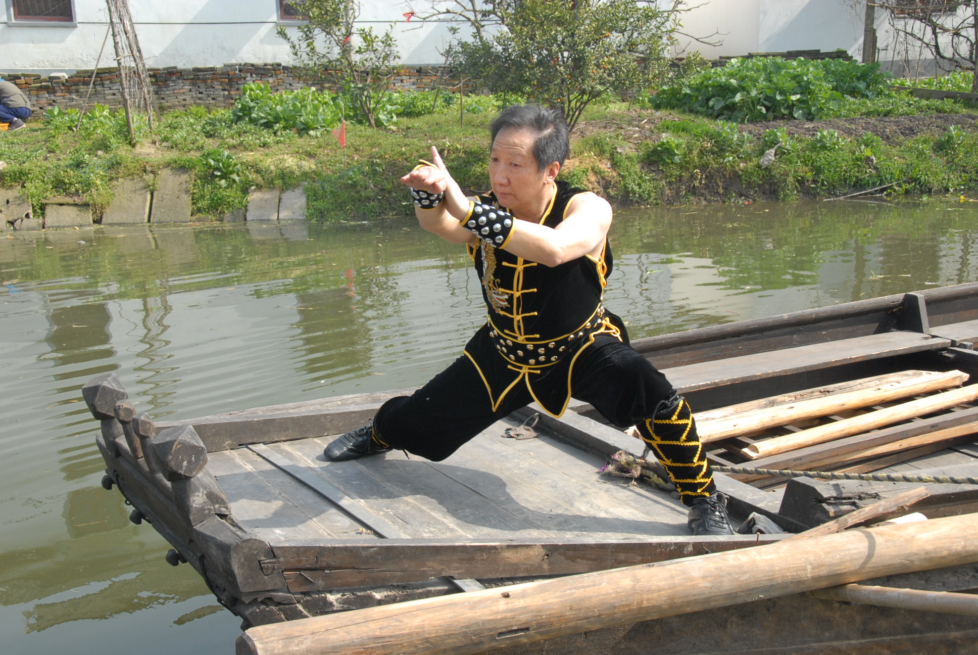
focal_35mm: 48
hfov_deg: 41.1
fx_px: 1306
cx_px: 489
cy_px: 328
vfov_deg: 28.2
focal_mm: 32
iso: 320
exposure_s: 1/250
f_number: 8
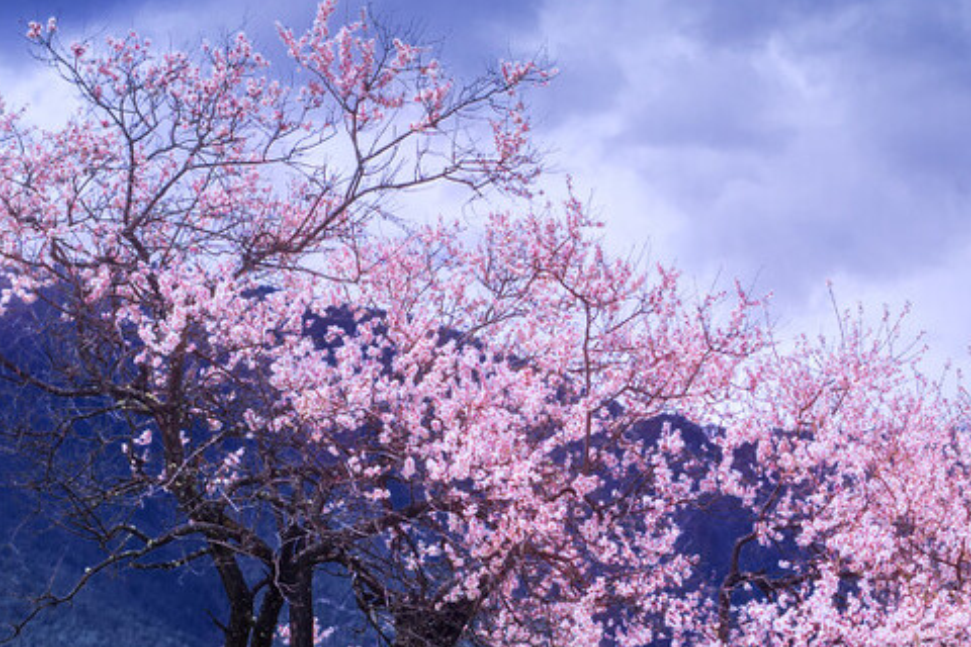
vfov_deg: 10.9
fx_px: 3371
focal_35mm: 125
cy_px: 672
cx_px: 777
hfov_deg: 16.3
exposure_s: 1/1600
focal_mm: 50
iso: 200
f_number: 5.6
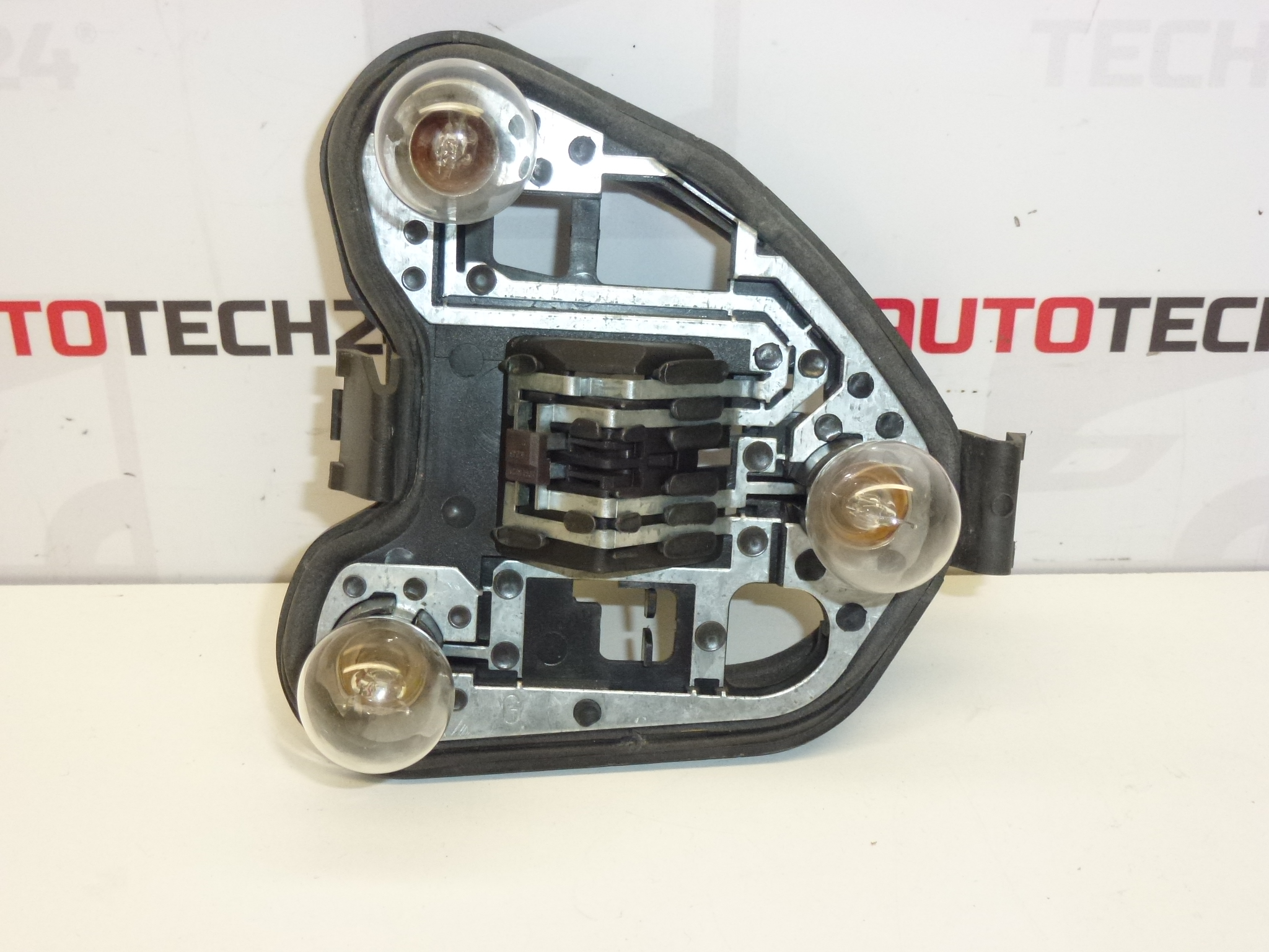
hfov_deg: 42.1
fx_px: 1650
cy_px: 476
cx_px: 634
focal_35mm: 45
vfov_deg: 32.2
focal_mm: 8
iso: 400
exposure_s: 1/160
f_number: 4
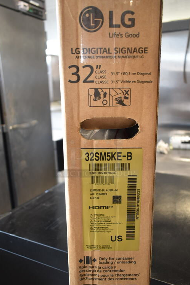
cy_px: 158
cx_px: 96
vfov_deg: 57.1
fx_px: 261
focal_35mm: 33
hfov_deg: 39.9
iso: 450
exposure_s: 1/30
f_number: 3.5
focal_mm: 18
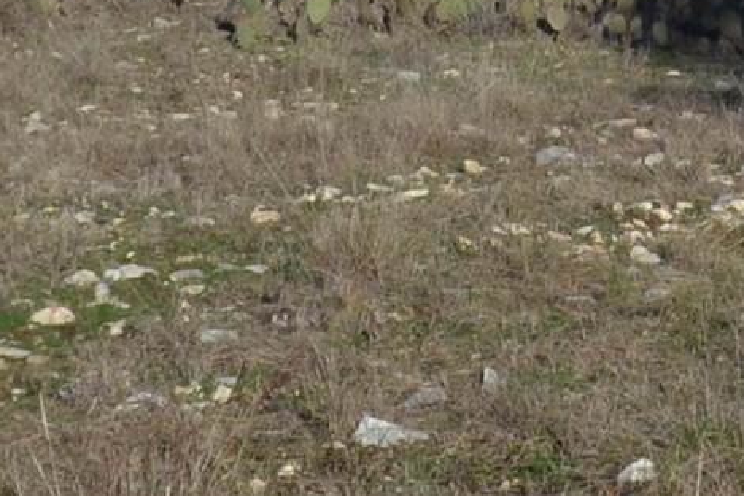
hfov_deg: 8.0
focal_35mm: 256
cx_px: 812
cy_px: -609
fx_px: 5290
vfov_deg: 5.2
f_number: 8
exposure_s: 1/250
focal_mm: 26
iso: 100
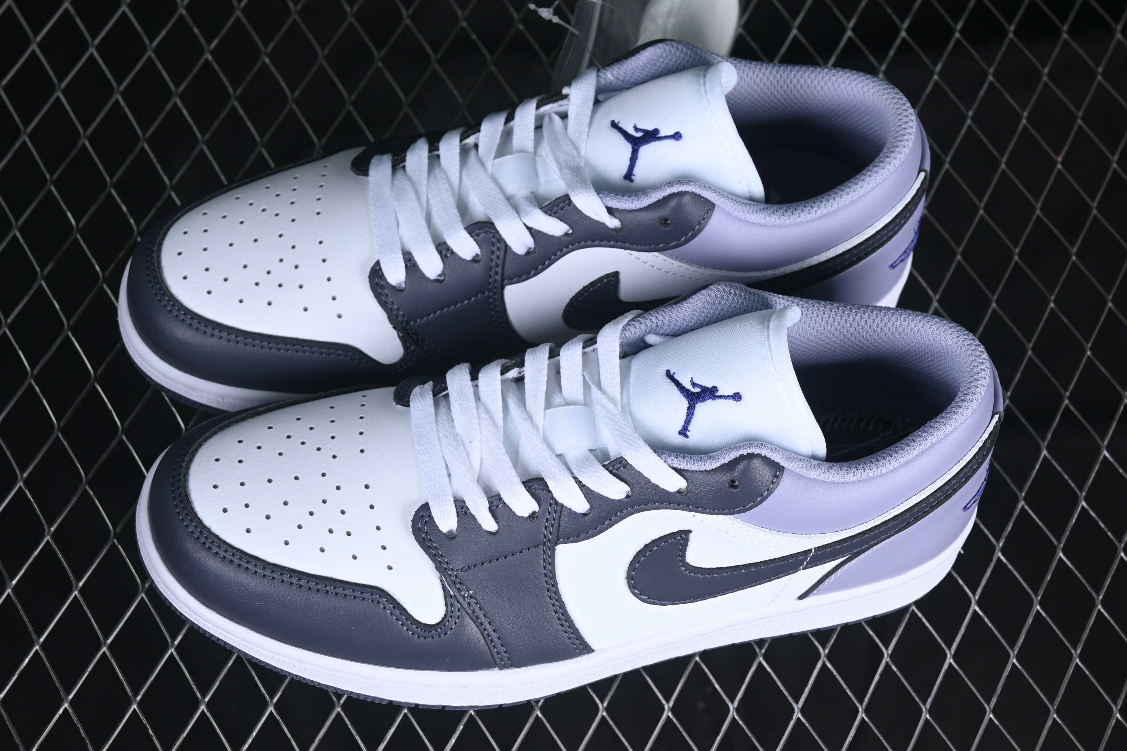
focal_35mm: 75
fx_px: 2348
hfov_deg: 27.0
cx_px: 564
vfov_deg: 18.2
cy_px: 376
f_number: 7.1
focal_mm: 50
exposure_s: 1/80
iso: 160
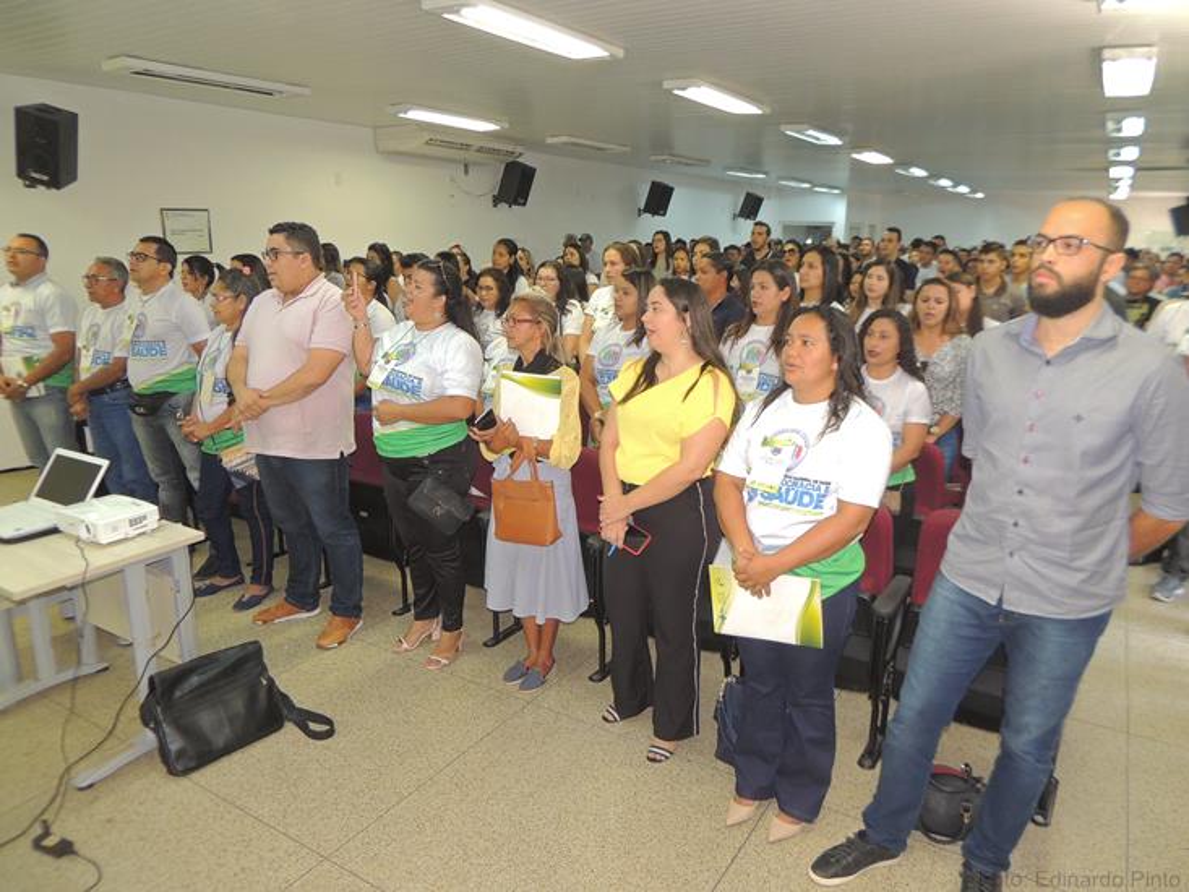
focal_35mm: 24
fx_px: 824
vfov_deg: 56.8
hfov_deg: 71.6
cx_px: 594
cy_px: 446
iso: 320
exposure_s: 1/30
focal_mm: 4.3
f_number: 3
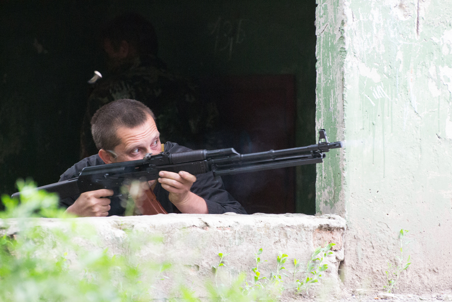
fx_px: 3673
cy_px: 151
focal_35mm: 292
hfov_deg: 7.0
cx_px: 226
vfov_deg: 4.7
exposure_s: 1/250
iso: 3200
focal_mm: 195
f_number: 5.6
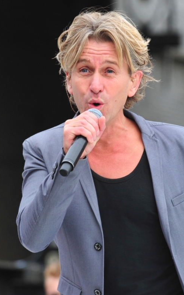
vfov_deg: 9.6
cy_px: 155
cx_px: 100
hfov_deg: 6.0
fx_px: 1749
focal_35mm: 218
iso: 320
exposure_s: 1/160
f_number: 5
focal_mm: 200
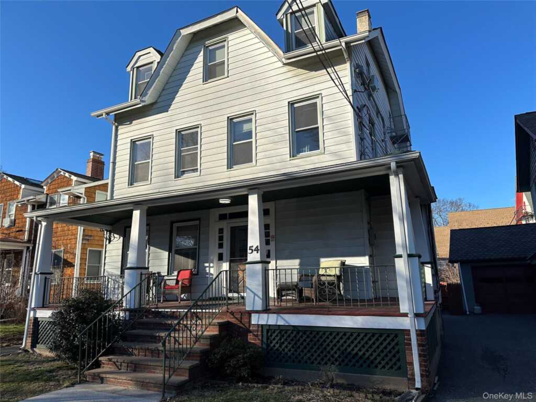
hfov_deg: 71.6
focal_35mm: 24
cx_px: 268
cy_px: 201
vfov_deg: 56.8
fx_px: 372
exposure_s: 1/3155
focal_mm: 6.86
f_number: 1.78
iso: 80
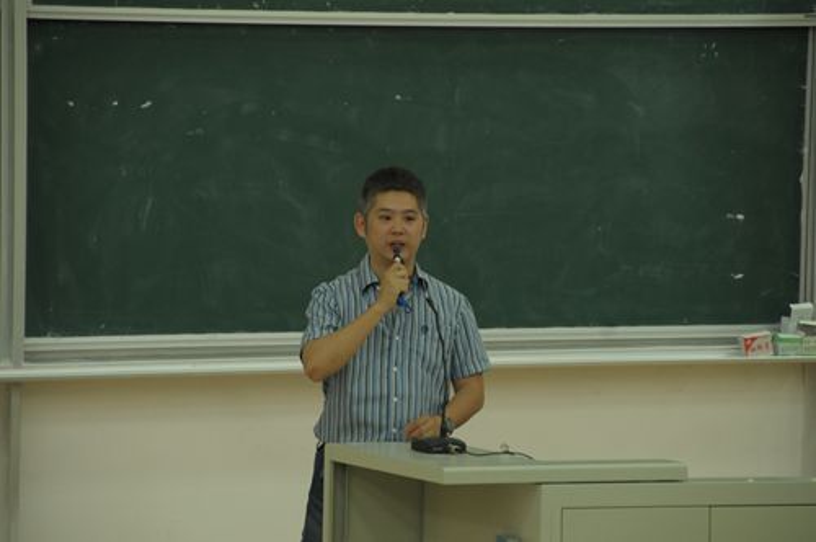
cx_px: 408
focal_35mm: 255
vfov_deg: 5.4
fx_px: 5772
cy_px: 271
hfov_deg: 8.1
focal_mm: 170
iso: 1000
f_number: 5.6
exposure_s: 1/80
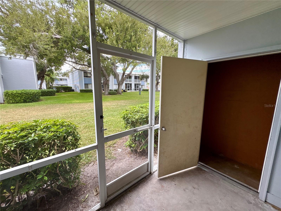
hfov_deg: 102.1
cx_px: 140
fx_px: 114
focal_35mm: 14
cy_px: 106
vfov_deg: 85.7
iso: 100
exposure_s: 1/130
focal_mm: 2.22
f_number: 2.2
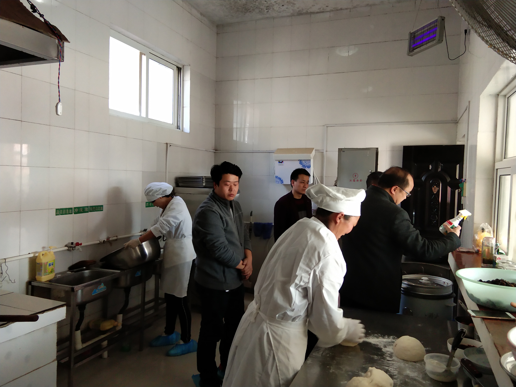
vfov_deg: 45.4
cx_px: 258
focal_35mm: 31
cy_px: 194
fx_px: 462
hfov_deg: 58.4
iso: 200
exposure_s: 1/33.3
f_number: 2.2
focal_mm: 3.69
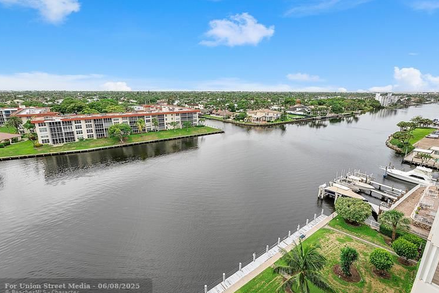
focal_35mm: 16
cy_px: 146
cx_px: 207
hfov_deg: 96.6
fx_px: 195
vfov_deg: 73.8
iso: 200
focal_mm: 10
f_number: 8
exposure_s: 1/20
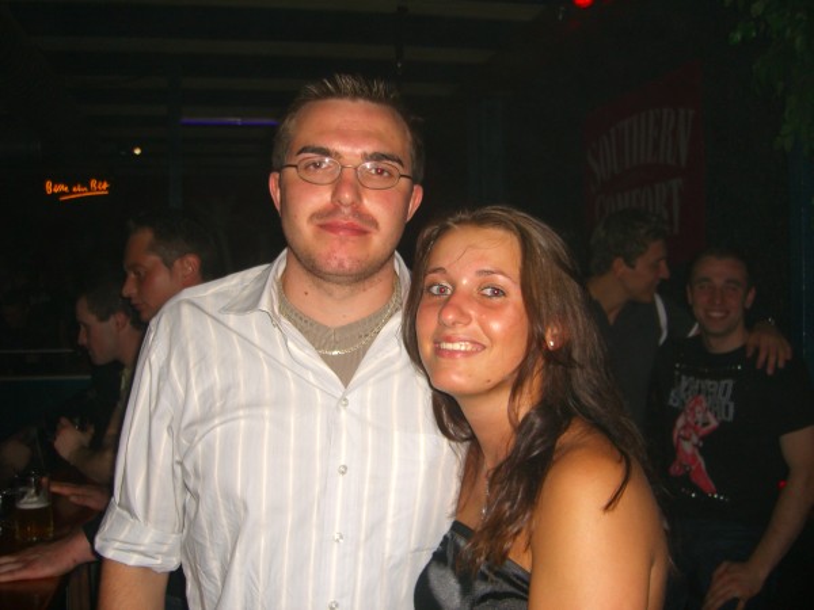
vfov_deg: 37.7
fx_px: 894
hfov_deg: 49.0
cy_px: 305
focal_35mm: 38
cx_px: 407
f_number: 2.8
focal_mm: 7.9
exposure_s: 1/60
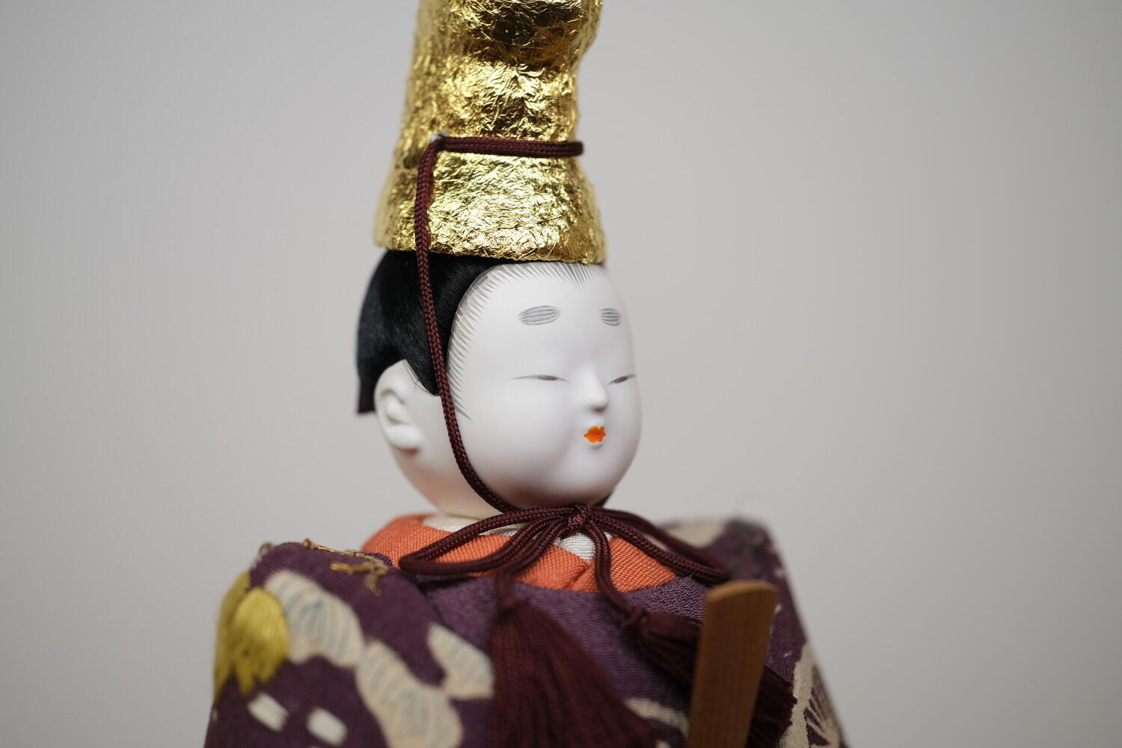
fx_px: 3740
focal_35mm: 120
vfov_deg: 11.4
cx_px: 561
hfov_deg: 17.1
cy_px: 374
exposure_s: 1/58
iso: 200
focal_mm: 80
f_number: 2.8
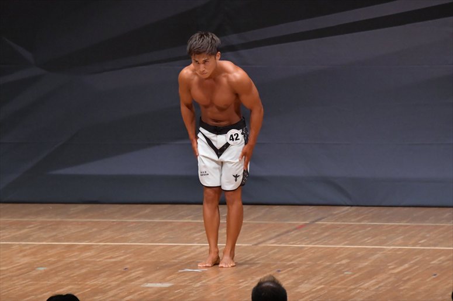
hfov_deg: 6.9
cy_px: 150
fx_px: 3773
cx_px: 226
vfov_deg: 4.6
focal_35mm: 300
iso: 6400
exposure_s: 1/400
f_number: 5.6
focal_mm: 200
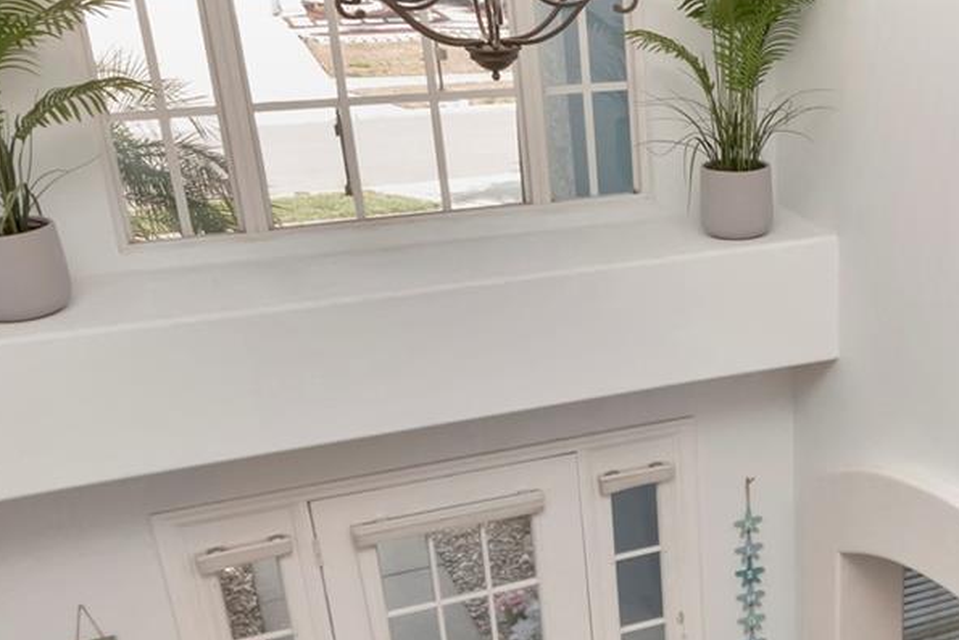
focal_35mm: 44
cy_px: 432
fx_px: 1181
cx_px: 891
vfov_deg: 30.1
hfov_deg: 40.3
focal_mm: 11
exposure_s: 1/200
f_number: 9
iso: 640
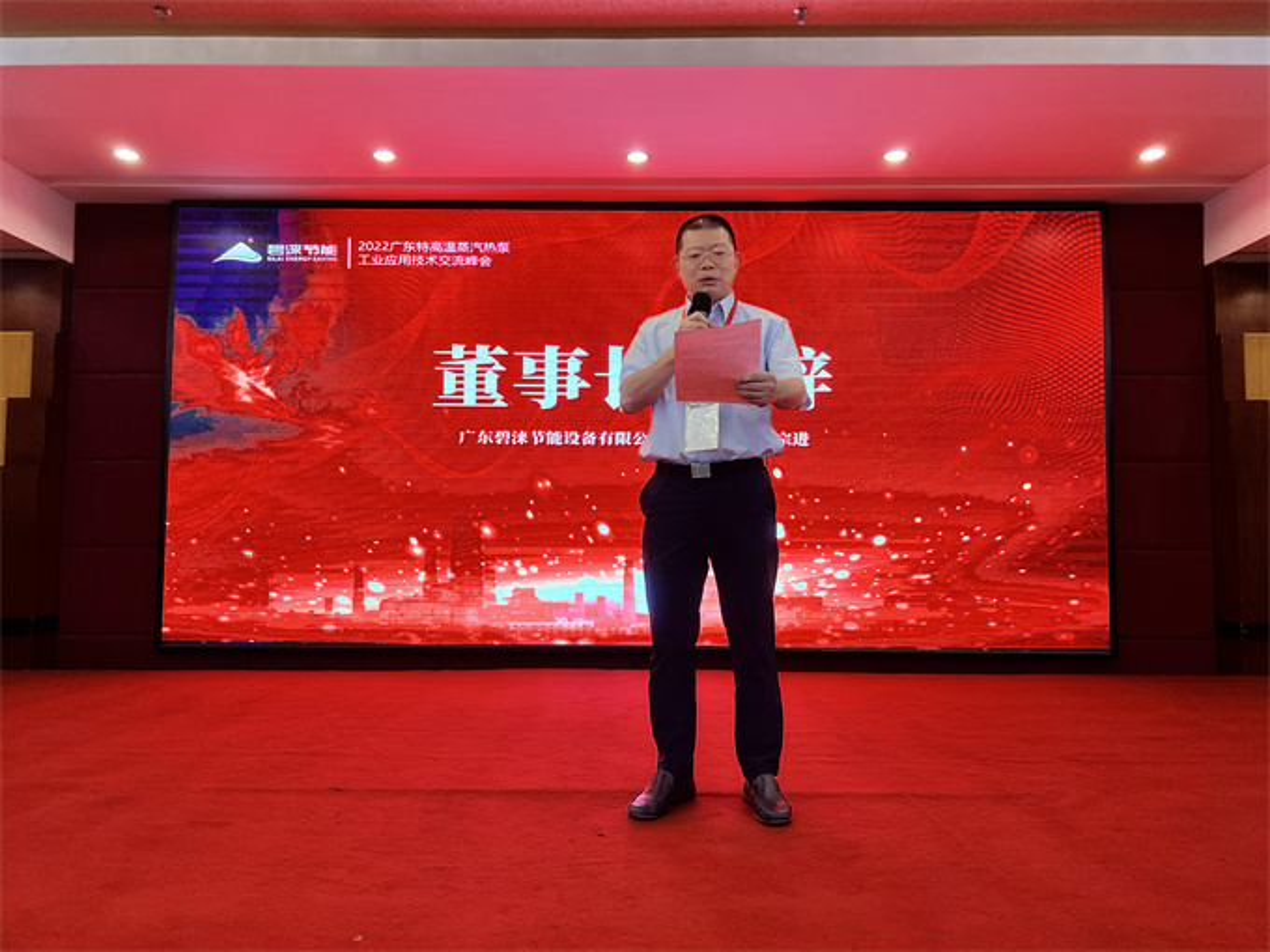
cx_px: 635
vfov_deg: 53.1
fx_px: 954
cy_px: 476
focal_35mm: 26
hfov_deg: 67.3
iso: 64
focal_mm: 5.7
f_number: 1.5
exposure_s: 1/100
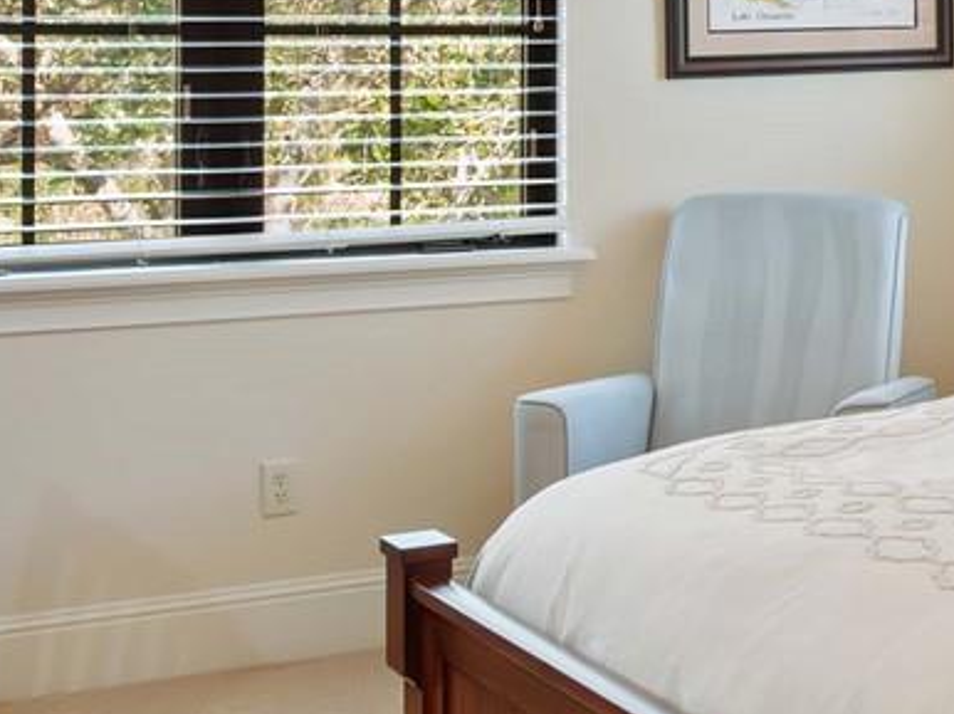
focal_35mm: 83
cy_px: 62
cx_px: 1199
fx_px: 2286
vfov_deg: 17.5
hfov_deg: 21.6
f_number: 5
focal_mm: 10
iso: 2500
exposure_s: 1/60
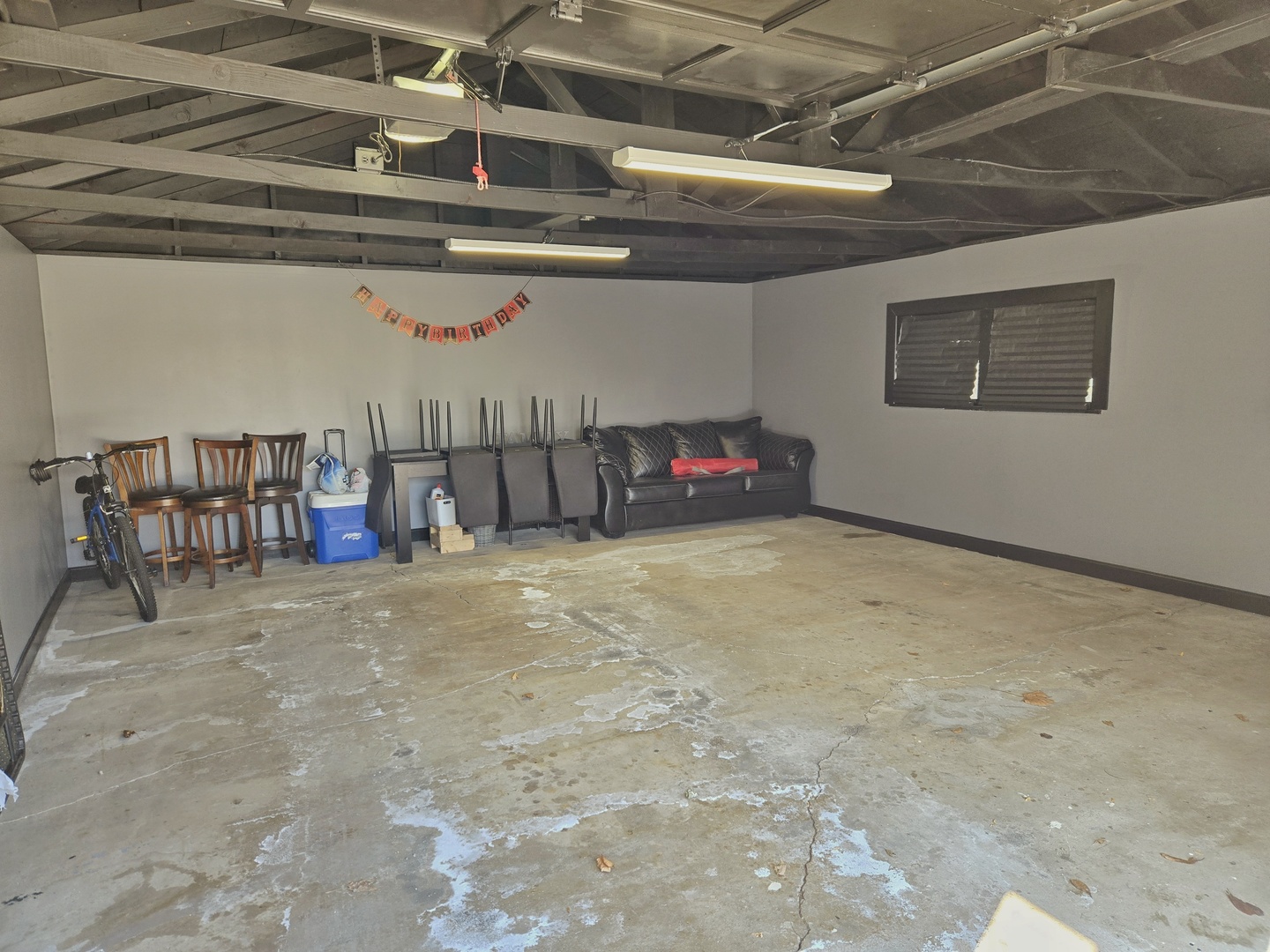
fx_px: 844
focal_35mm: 23
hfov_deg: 73.9
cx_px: 635
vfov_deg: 58.9
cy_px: 476
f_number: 1.8
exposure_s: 1/120
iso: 80
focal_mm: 5.4
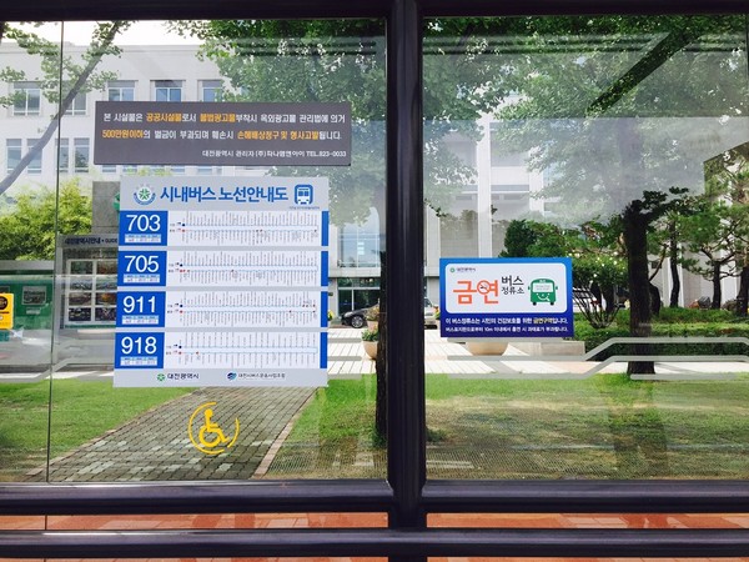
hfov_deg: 61.7
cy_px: 281
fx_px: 627
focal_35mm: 29
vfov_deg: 48.2
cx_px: 374
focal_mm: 4.15
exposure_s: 1/746
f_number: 2.2
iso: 32
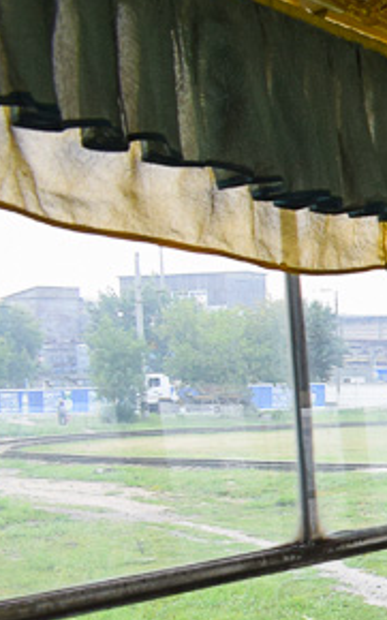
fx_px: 1926
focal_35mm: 114
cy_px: 485
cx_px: 1185
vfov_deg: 18.1
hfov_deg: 9.1
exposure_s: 1/200
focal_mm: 18
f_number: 7.1
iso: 400
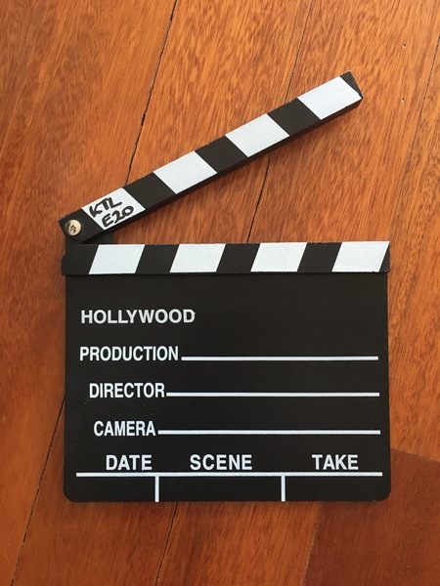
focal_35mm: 29
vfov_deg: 61.7
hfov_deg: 48.2
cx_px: 220
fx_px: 491
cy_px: 293
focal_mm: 4.15
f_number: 2.2
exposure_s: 1/20
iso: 200
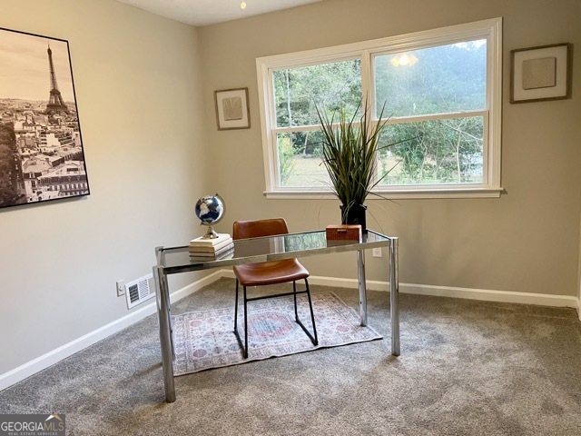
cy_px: 218
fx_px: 436
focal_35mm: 26
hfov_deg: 67.3
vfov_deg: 53.1
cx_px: 290
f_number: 1.6
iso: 125
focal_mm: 4.2
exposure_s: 1/91
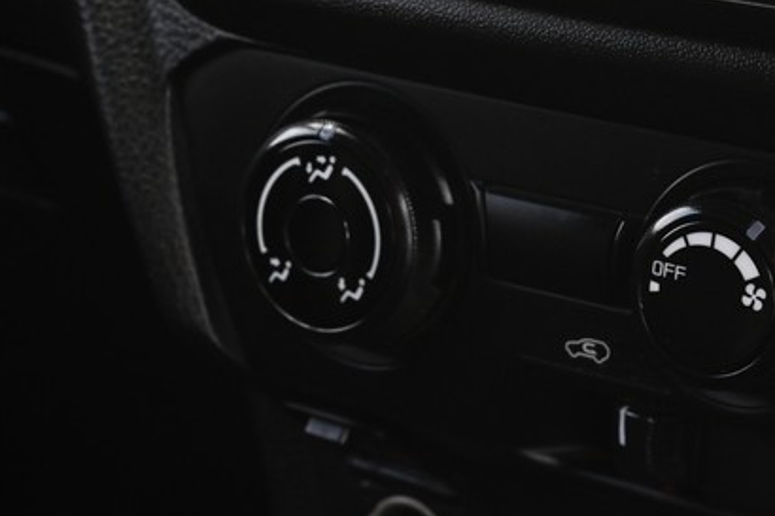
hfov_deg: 21.3
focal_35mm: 94
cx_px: 656
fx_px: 2023
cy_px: 450
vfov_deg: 14.4
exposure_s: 1/60
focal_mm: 35
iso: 1100
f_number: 6.7
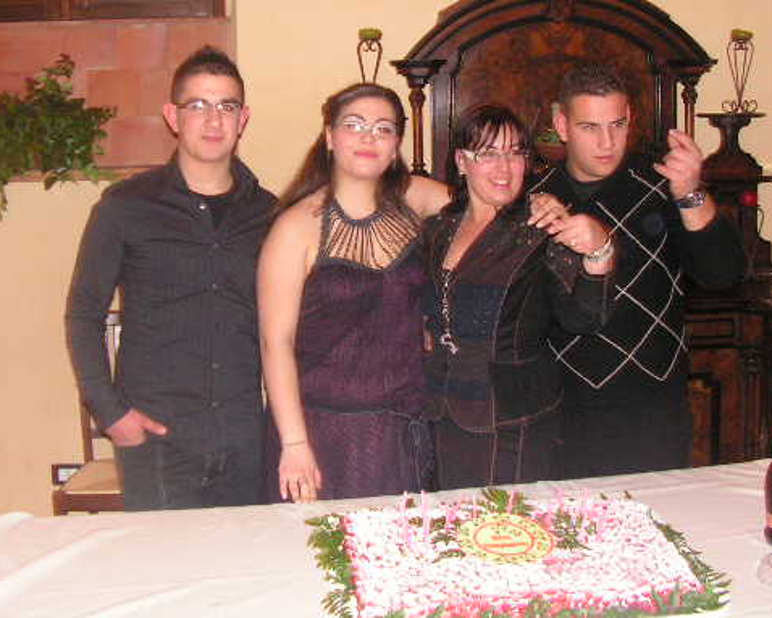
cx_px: 434
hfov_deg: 39.5
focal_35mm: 47
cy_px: 232
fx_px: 1075
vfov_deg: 32.0
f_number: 3.2
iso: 200
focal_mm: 6
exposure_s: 1/40
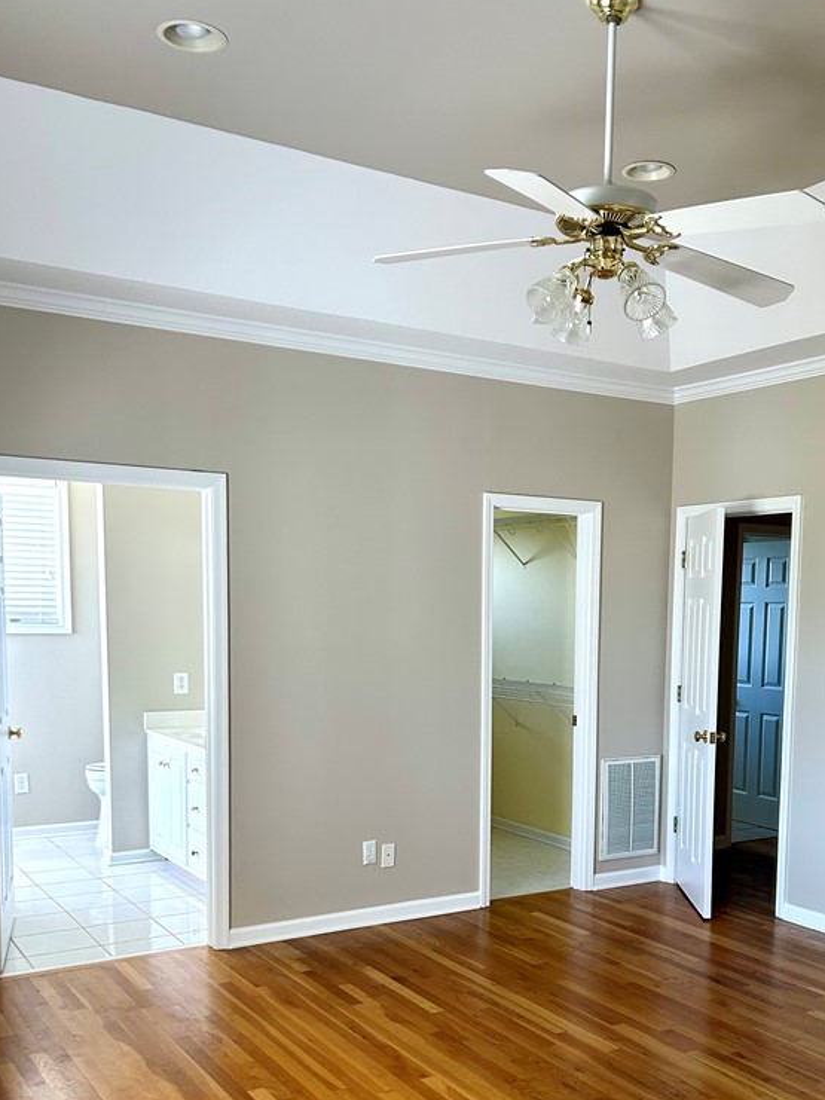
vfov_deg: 50.5
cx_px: 517
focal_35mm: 36
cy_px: 722
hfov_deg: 39.4
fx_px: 1144
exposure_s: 1/120
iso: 125
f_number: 1.5
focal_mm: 5.7
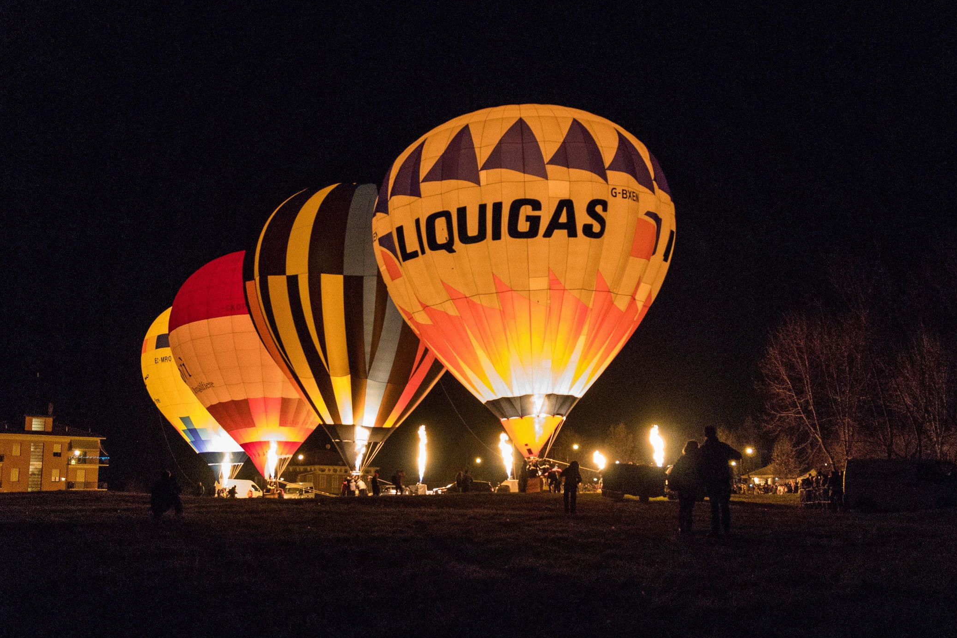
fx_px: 972
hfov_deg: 52.4
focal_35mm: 37
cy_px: 346
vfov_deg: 36.3
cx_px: 503
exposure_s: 1/125
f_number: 4
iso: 6400
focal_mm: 21
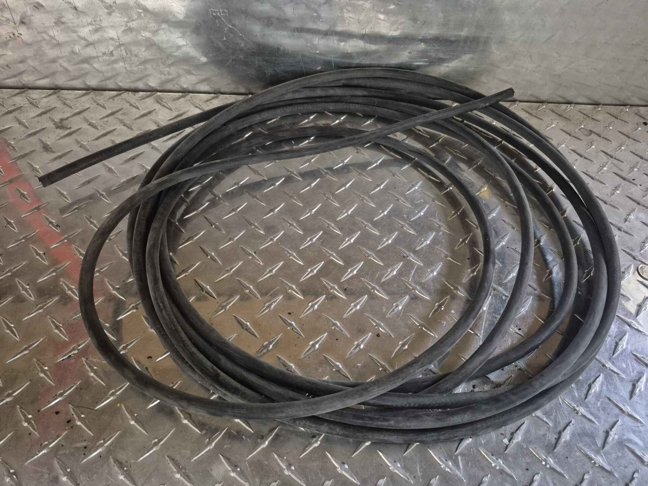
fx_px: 431
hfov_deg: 73.9
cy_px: 243
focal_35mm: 23
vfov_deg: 58.9
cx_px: 324
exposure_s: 1/40
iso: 1600
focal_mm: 5.4
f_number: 1.8
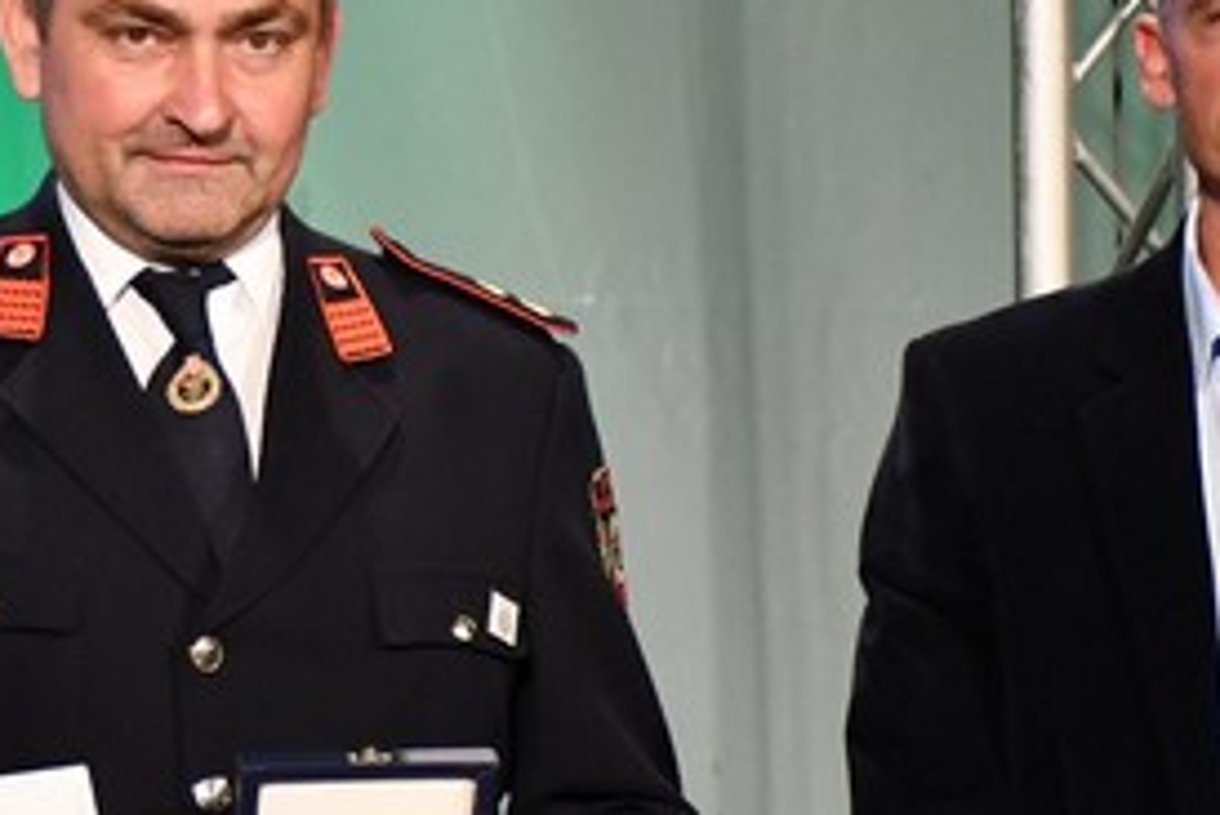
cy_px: 652
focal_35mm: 314
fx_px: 10646
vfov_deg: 4.4
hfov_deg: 6.5
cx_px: 18
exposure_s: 1/250
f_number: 4.8
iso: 2000
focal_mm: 56
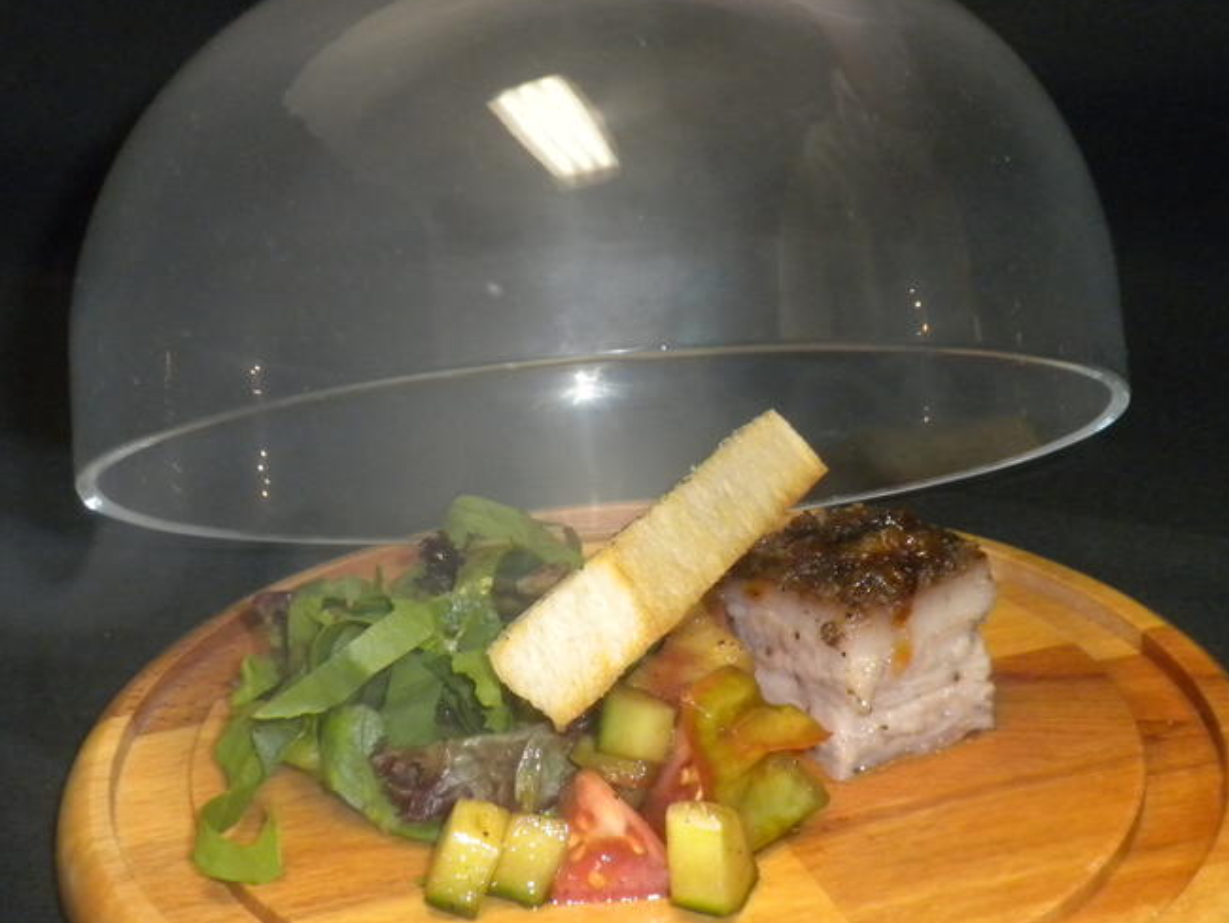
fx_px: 2557
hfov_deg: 27.0
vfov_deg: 20.4
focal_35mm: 72
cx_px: 607
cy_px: 566
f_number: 4.3
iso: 400
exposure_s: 1/30
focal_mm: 9.1
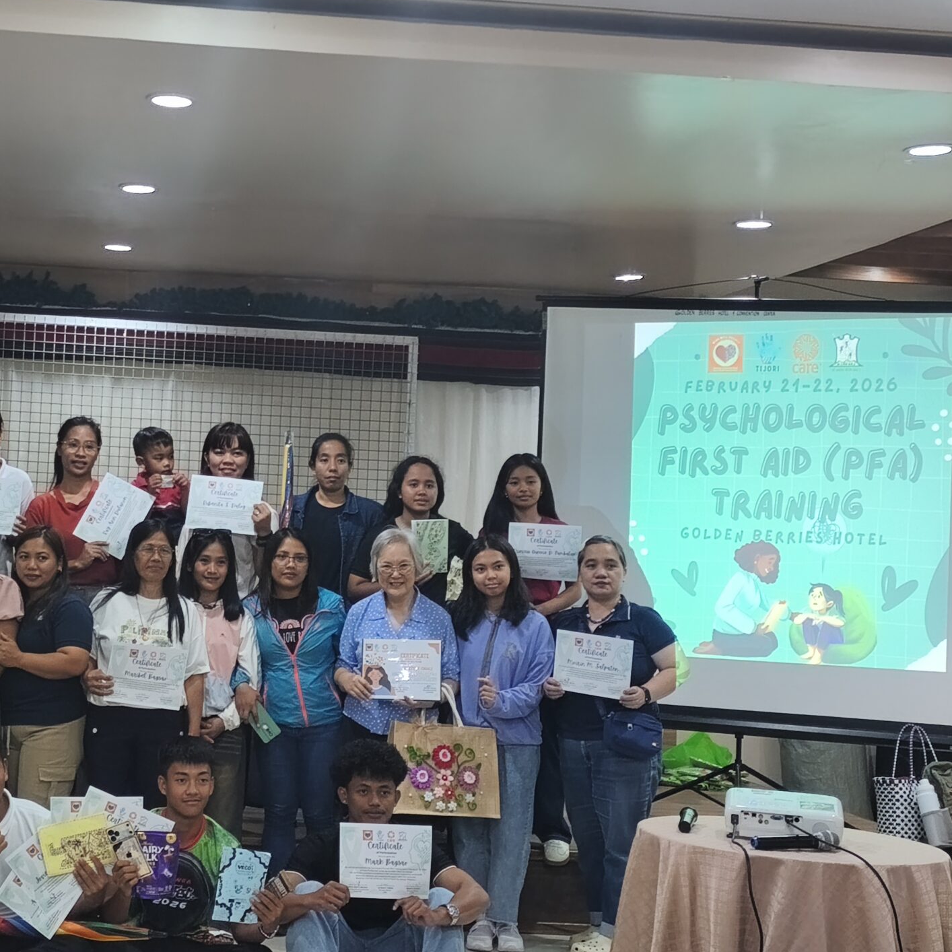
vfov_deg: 30.6
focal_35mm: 56
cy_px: 447
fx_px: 1742
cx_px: 139
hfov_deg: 29.6
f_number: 1.65
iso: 640
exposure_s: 1/60
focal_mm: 6.14
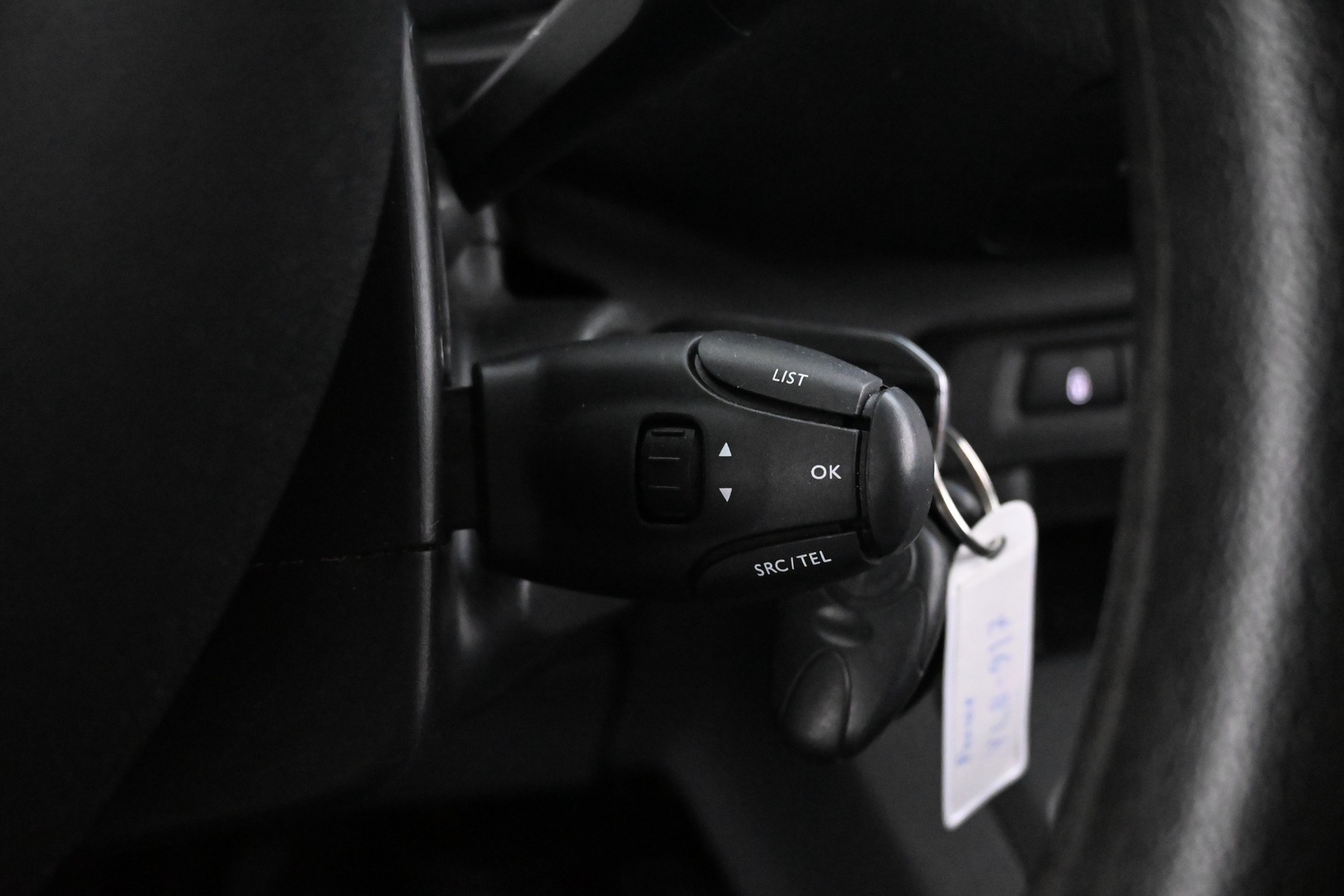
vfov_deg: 41.7
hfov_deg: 59.5
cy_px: 448
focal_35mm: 32
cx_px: 672
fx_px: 1176
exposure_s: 1/30
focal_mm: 21
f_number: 4
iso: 10000
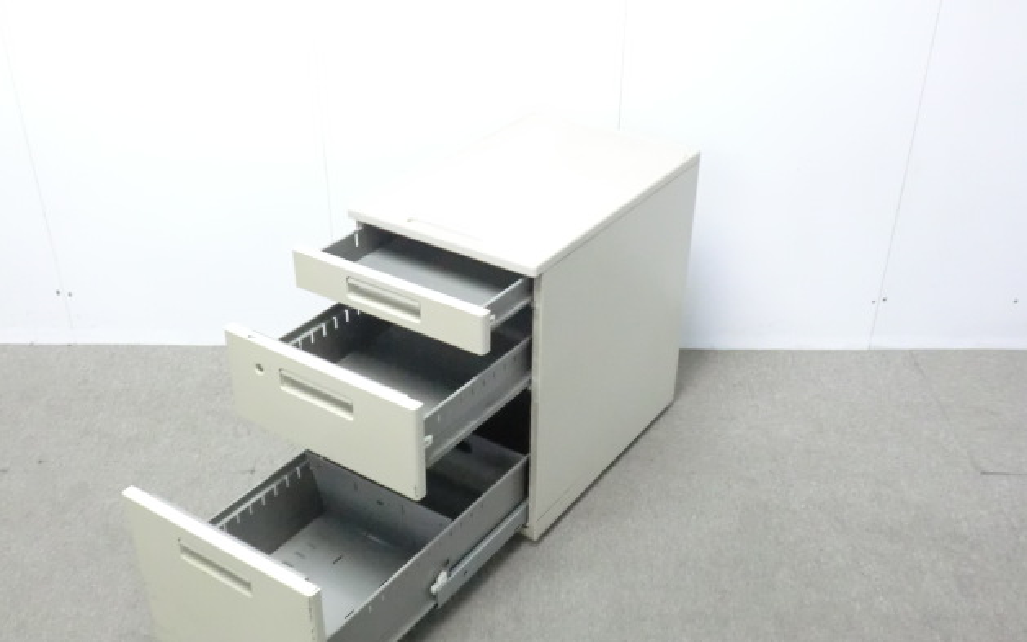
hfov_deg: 48.2
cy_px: 366
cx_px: 509
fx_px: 1147
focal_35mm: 41
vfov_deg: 31.2
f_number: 3.9
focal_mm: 6.9
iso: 800
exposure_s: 1/25
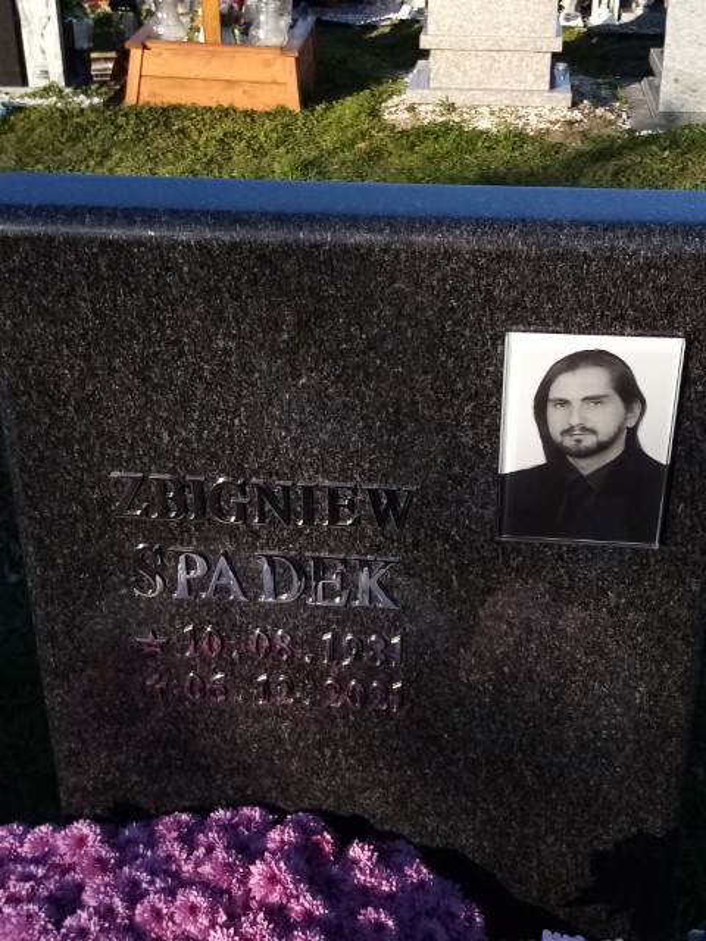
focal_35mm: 26
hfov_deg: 53.1
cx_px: 353
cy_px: 470
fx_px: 707
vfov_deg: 67.3
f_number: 1.8
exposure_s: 1/962
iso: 107
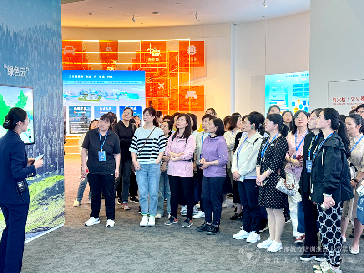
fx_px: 505
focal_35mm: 48
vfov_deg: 30.3
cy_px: 136
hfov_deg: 39.7
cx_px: 182
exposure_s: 1/35
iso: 320
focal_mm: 6.76
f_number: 1.78
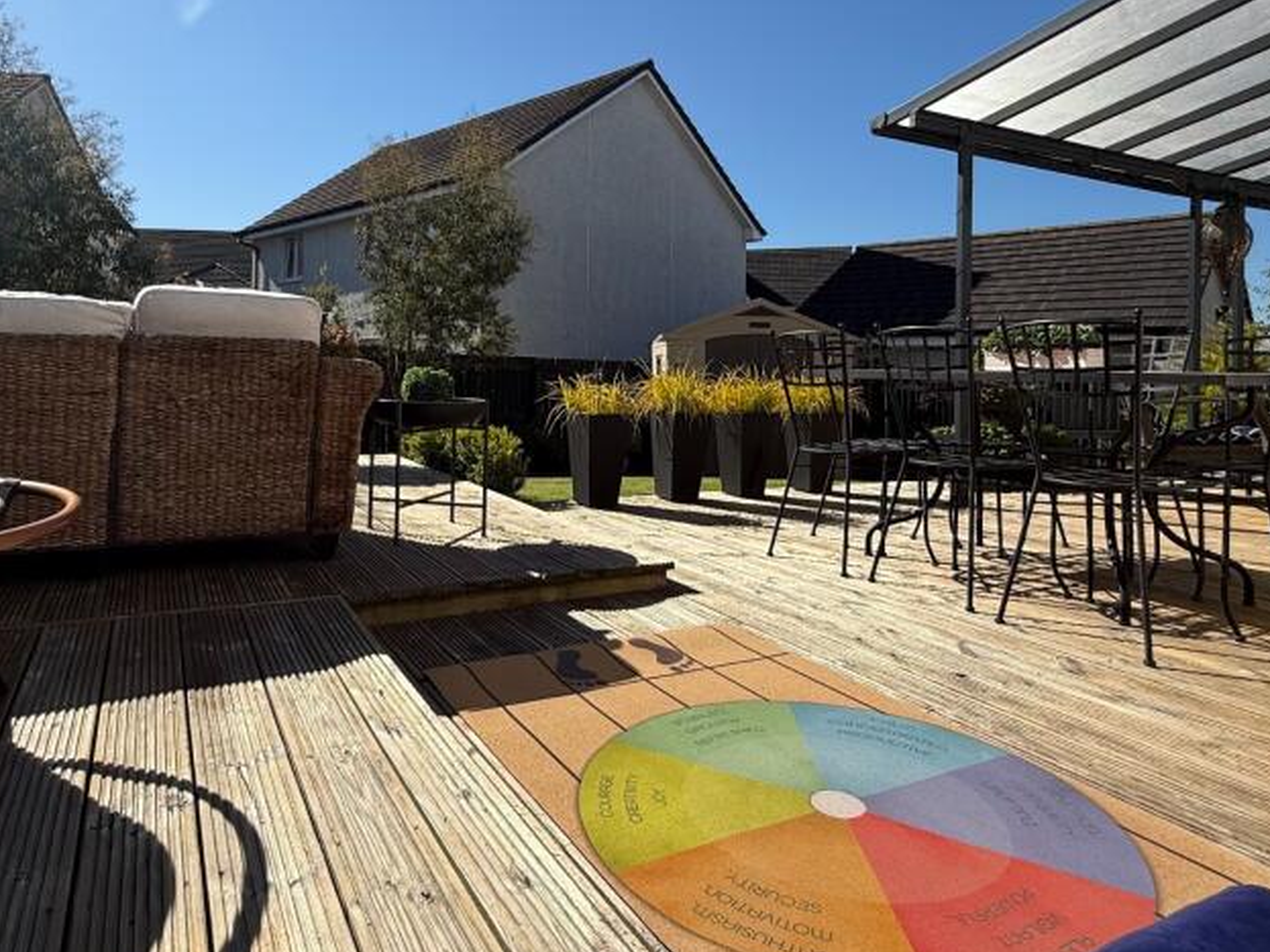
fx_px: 844
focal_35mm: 23
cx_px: 567
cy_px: 357
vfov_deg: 58.1
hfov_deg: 73.7
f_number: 2.2
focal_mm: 2.22
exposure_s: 1/2237
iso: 50
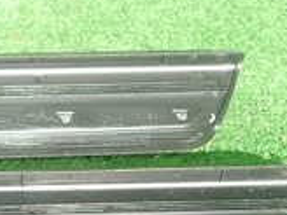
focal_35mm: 110
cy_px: 185
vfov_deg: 13.4
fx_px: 912
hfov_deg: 16.2
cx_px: -156
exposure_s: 1/125
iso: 125
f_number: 2.3
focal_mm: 5.5
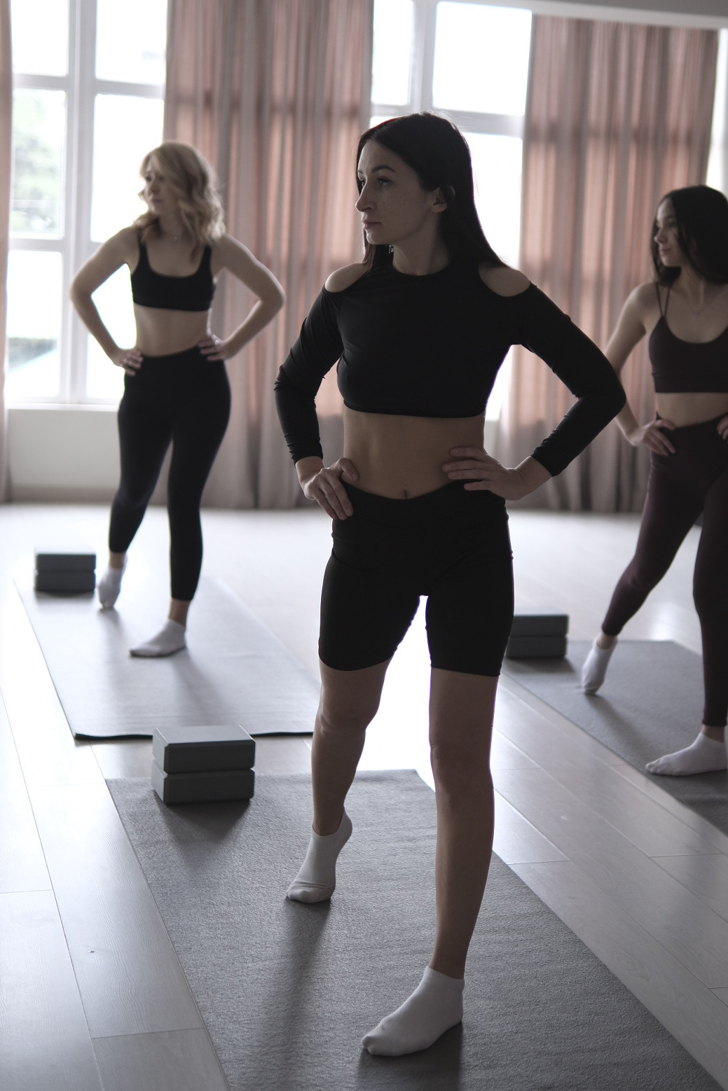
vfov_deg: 35.0
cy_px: 493
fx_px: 1728
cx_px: 413
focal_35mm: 57
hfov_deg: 23.8
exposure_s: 1/125
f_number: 1.4
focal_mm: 33
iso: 320
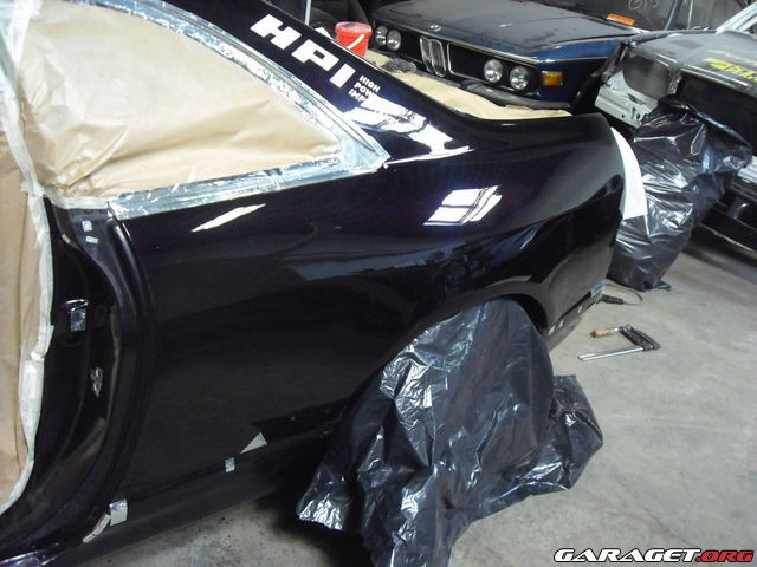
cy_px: 284
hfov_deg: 50.1
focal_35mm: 37
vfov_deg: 38.7
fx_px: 809
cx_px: 378
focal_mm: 6.2
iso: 640
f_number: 2.7
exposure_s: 1/40
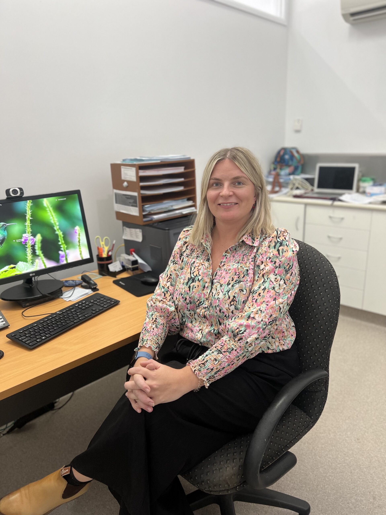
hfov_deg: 53.1
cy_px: 258
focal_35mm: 26
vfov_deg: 67.3
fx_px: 387
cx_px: 193
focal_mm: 5.7
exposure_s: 1/50
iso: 100
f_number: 1.5
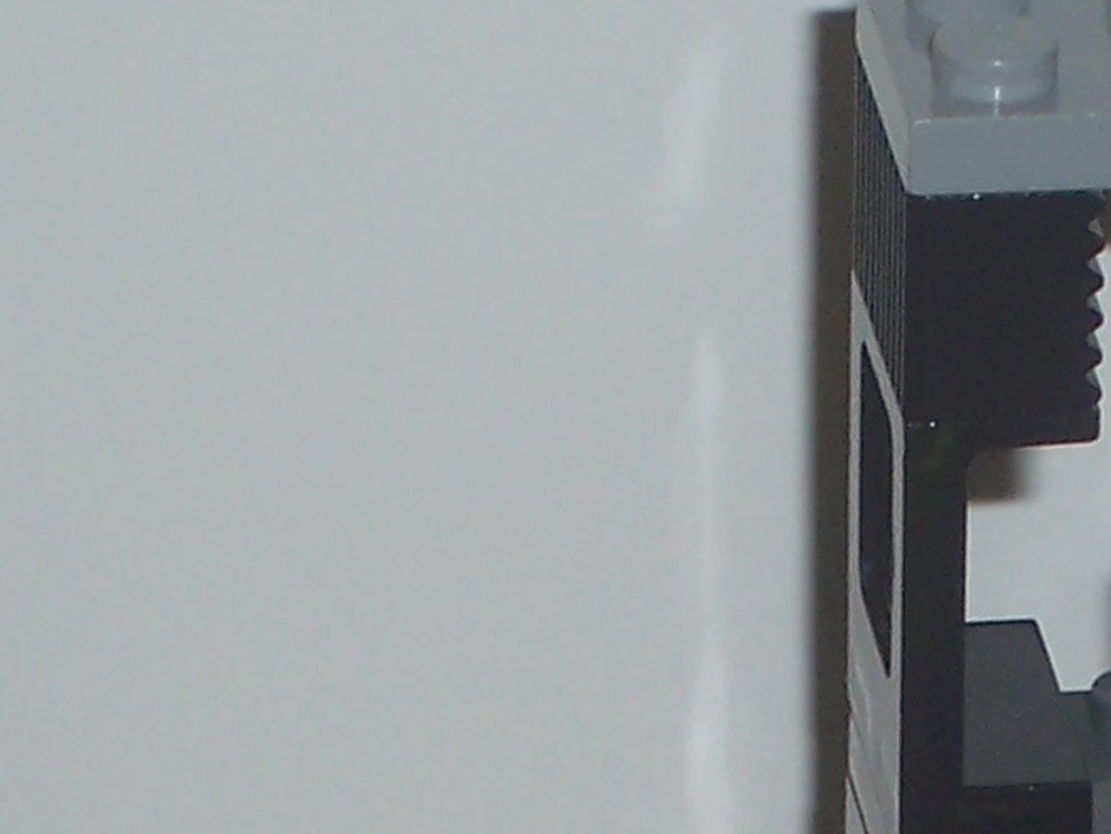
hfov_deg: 5.0
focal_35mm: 396
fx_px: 12717
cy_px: 1378
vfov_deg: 3.7
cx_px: 926
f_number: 4.6
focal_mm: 16.8
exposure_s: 1/90
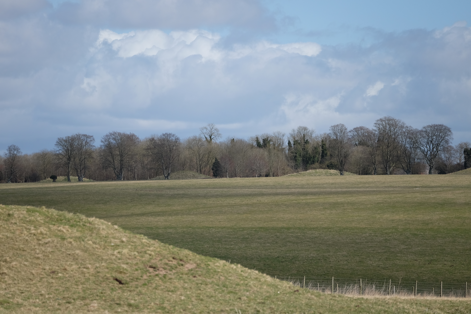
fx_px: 2747
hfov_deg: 9.8
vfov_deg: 6.5
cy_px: 157
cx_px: 236
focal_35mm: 210
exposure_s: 1/3200
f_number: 2.8
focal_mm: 140
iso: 200
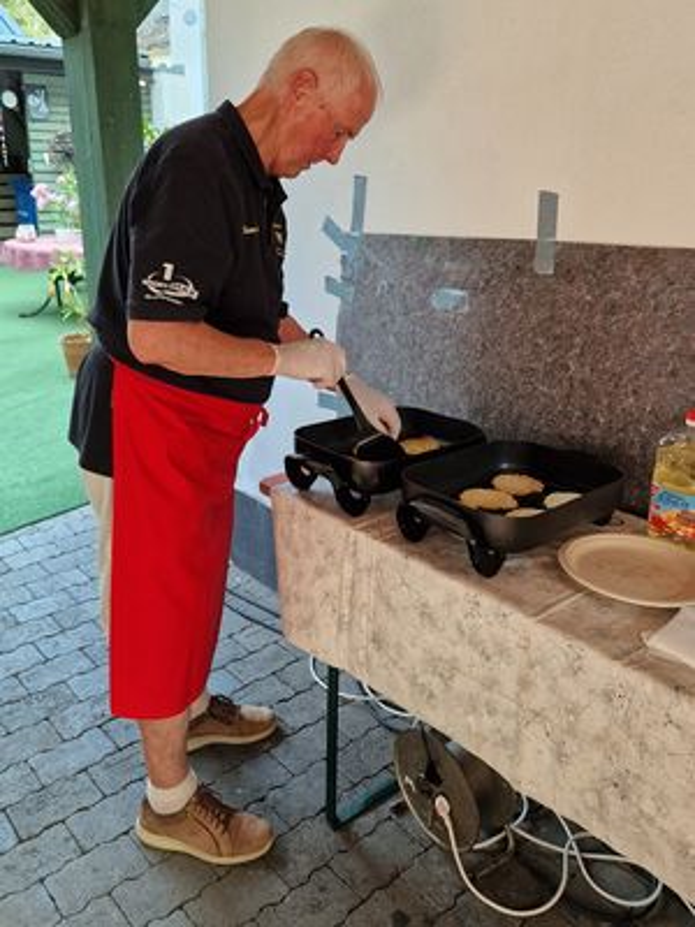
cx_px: 348
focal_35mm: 23
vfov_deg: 73.9
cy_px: 464
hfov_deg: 58.9
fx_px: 616
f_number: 1.8
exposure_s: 1/180
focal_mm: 6.4
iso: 160
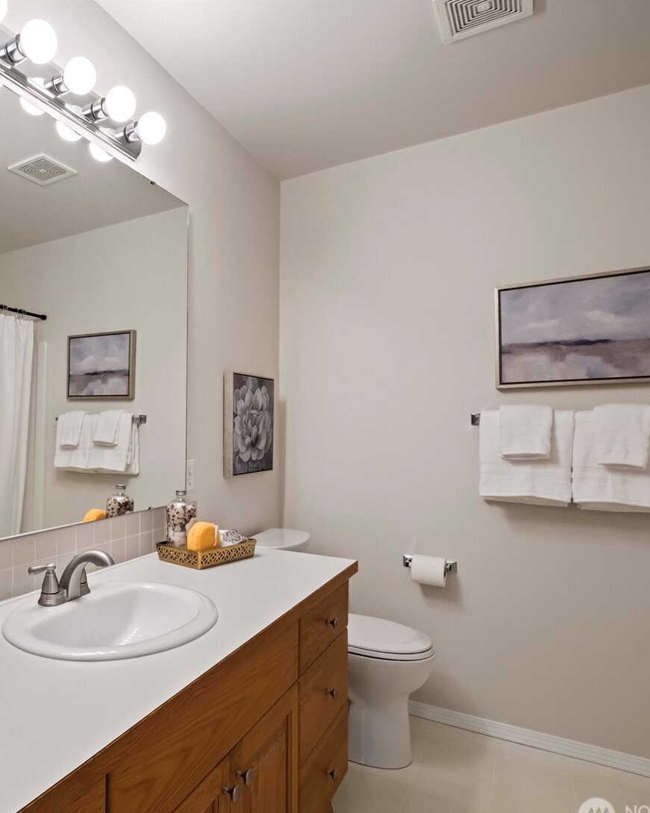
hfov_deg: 58.1
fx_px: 529
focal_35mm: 22
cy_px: 422
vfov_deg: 75.0
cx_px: 125
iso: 400
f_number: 8
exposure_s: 1/3
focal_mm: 10
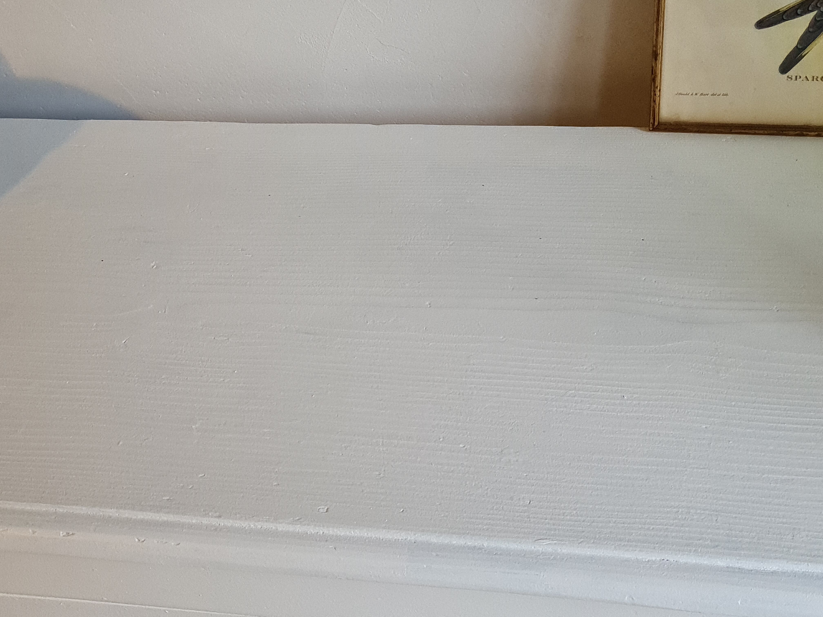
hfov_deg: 67.3
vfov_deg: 53.1
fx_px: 618
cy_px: 308
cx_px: 412
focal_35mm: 26
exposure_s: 1/100
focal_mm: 5.4
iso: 200
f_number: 1.8
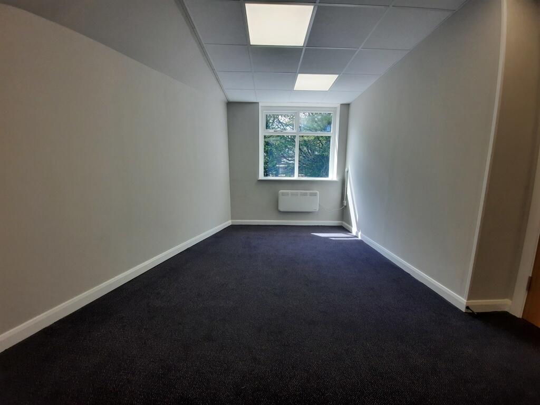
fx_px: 203
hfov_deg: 106.2
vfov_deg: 89.9
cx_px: 270
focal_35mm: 13
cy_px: 202
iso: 40
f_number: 2.2
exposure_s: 1/104
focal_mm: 1.74
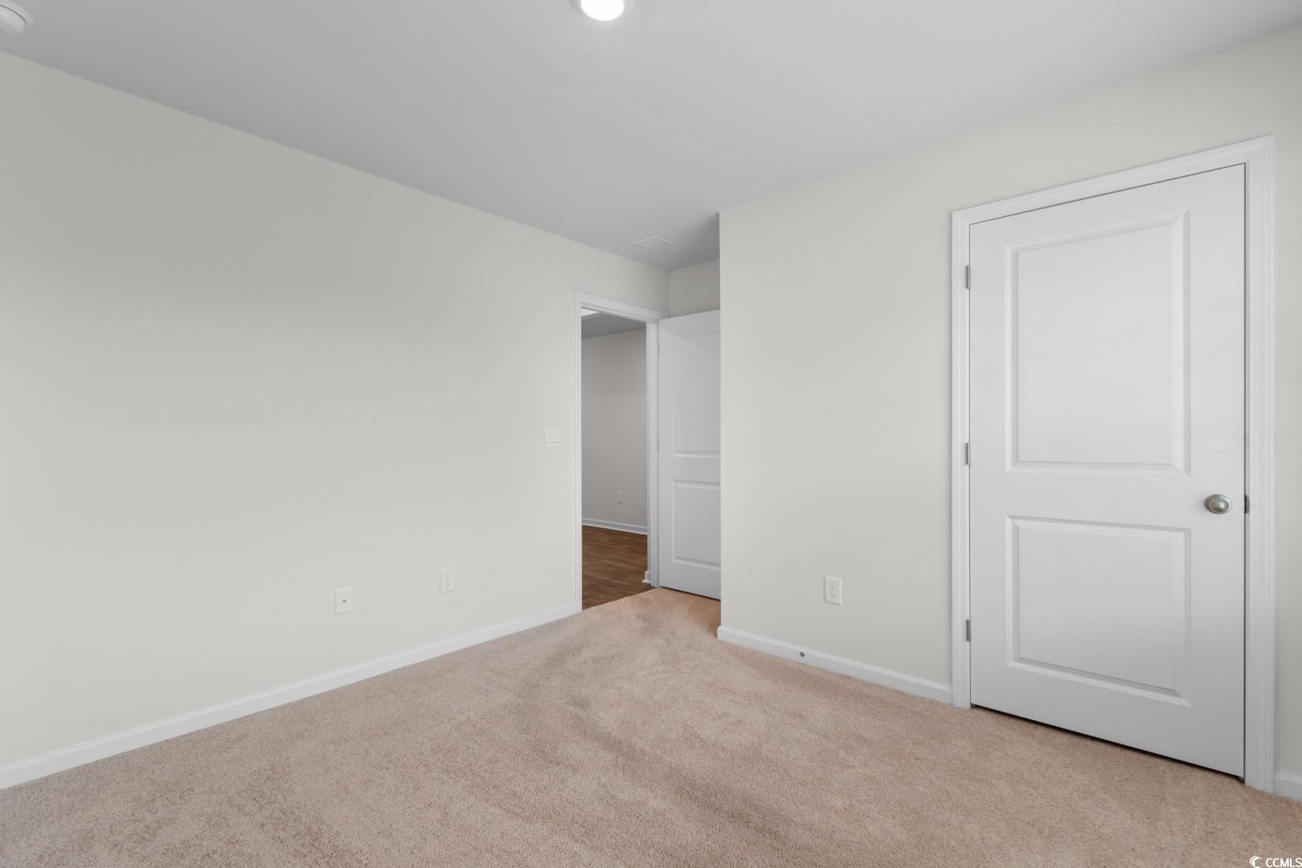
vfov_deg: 77.3
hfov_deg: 100.4
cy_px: 434
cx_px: 651
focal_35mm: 15
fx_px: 542
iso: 100
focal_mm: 10
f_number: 4.5
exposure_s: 1/3
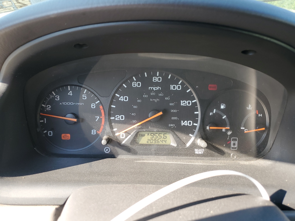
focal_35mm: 26
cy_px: 110
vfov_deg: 53.1
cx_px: 148
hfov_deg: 67.3
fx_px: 222
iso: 50
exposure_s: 1/233
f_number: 1.5
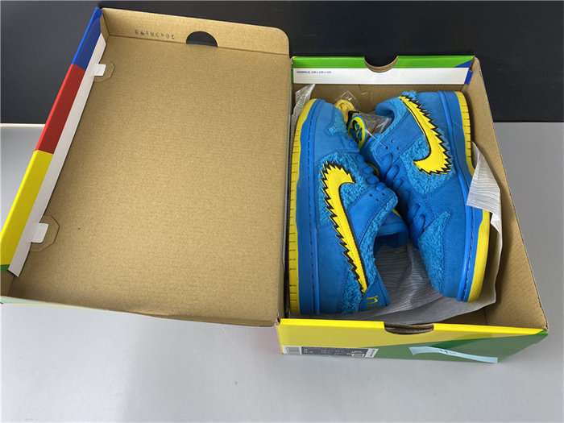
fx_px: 424
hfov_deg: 67.3
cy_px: 212
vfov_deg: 53.1
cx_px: 282
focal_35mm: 26
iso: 80
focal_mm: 4.25
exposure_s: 1/50
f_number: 1.8
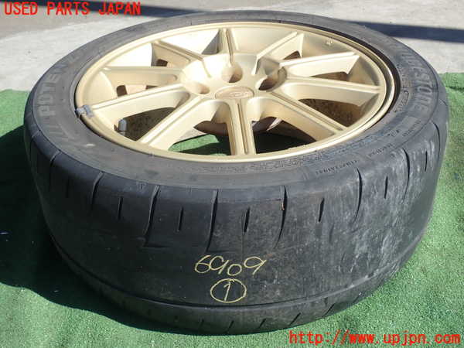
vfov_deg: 36.0
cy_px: 174
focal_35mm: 40
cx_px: 232
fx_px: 536
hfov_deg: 46.8
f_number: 4
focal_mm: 7.34
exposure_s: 1/400
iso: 100
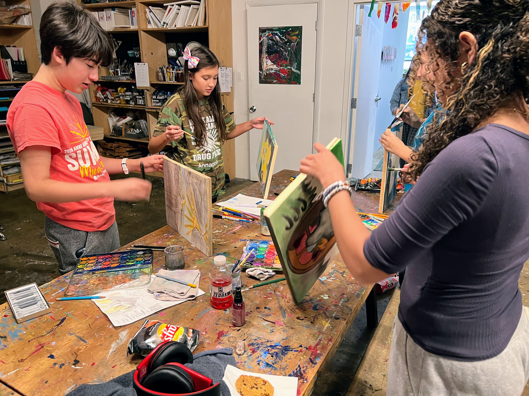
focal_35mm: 26
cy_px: 198
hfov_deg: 67.3
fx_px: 397
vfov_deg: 53.1
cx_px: 264
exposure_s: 1/42
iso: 200
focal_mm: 5.7
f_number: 1.5
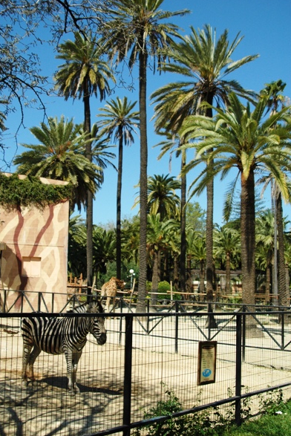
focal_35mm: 43
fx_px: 521
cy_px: 215
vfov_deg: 45.4
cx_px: 145
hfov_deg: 31.2
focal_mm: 28
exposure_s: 1/2500
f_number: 5
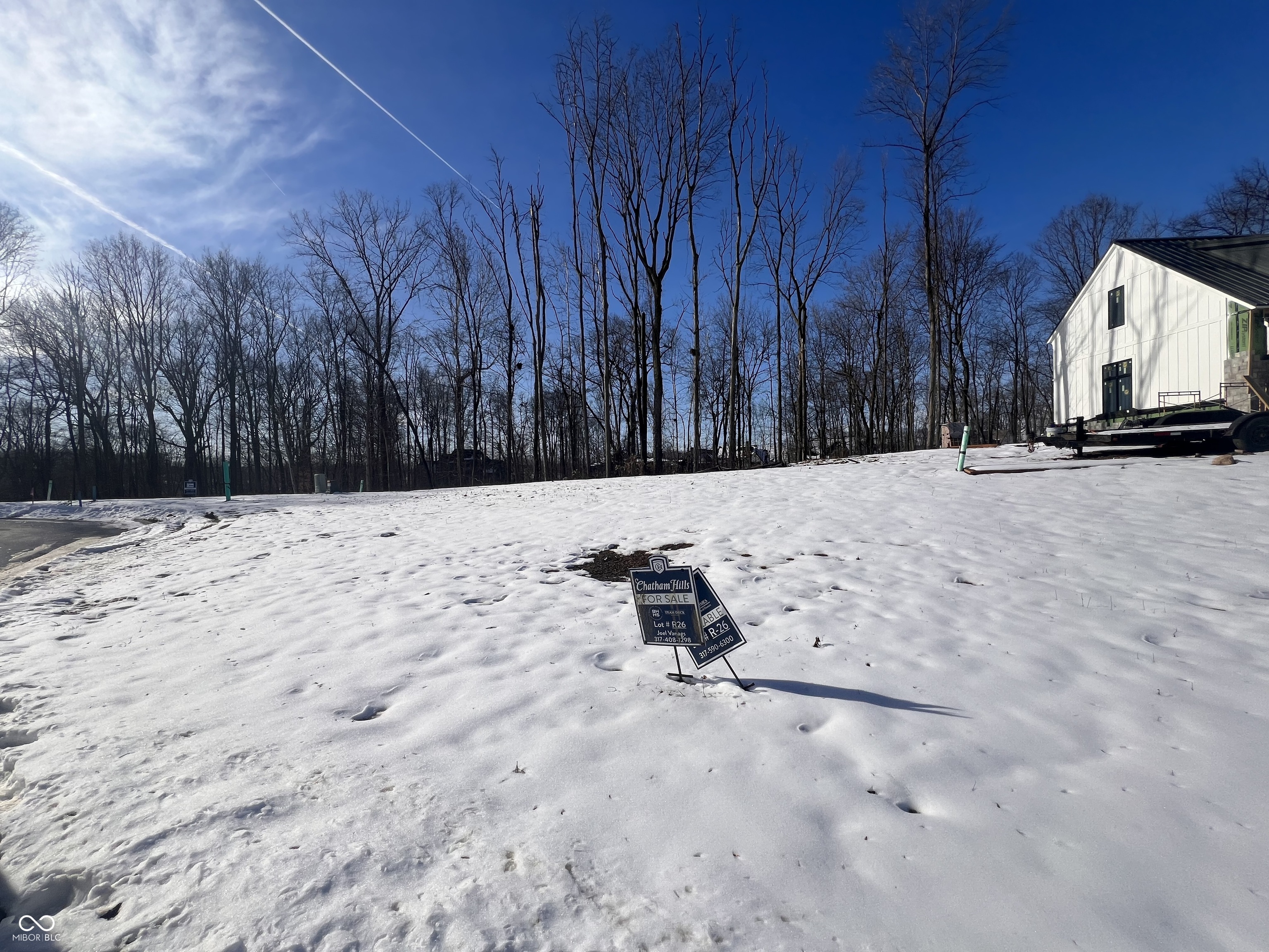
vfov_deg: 89.9
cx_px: 634
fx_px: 477
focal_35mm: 13
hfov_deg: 106.2
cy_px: 476
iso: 32
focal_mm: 1.57
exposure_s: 1/3922
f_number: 1.8
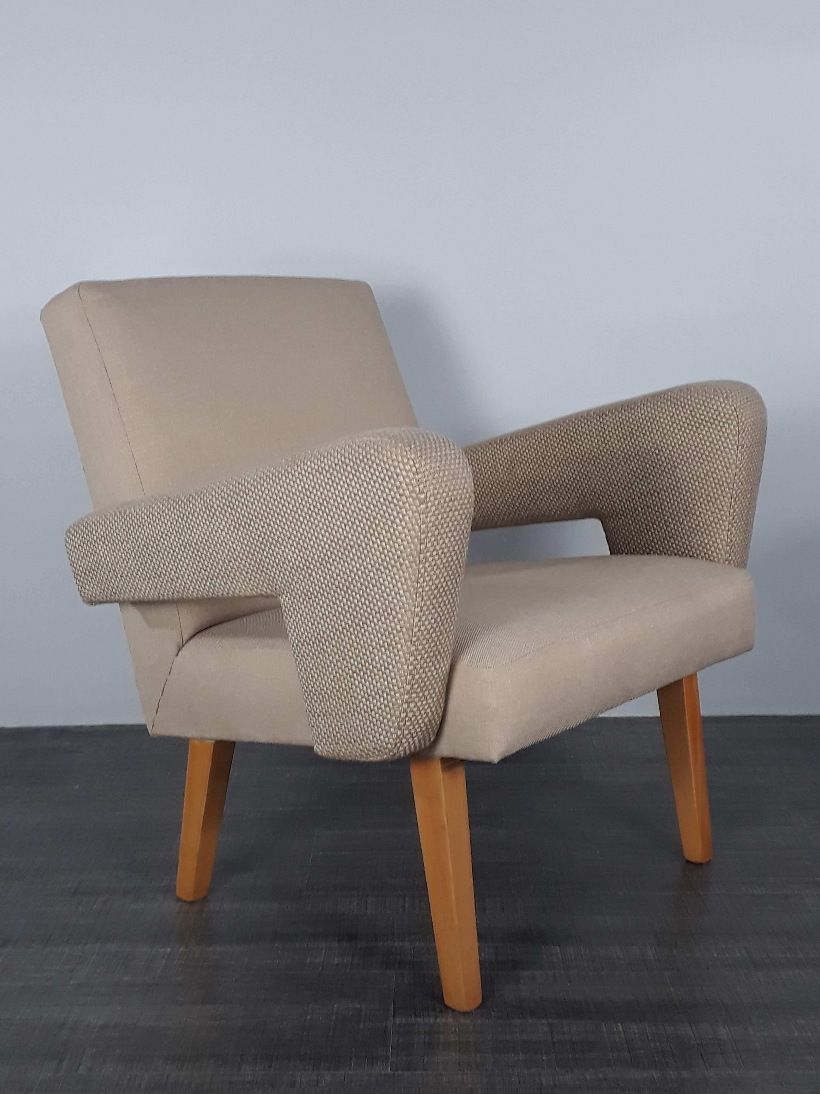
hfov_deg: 51.4
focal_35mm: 27
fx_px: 853
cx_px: 410
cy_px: 547
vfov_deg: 65.3
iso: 80
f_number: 1.9
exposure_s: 1/33
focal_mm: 3.6
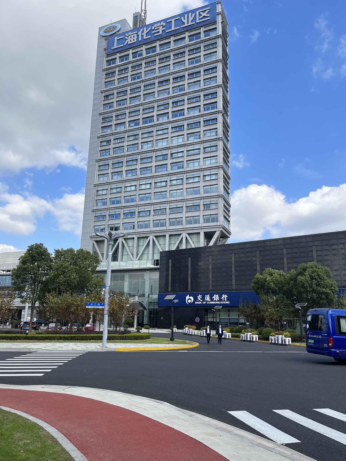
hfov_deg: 53.1
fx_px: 347
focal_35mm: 26
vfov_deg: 67.3
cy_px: 230
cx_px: 173
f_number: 1.6
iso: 50
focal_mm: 5.1
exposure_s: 1/2571
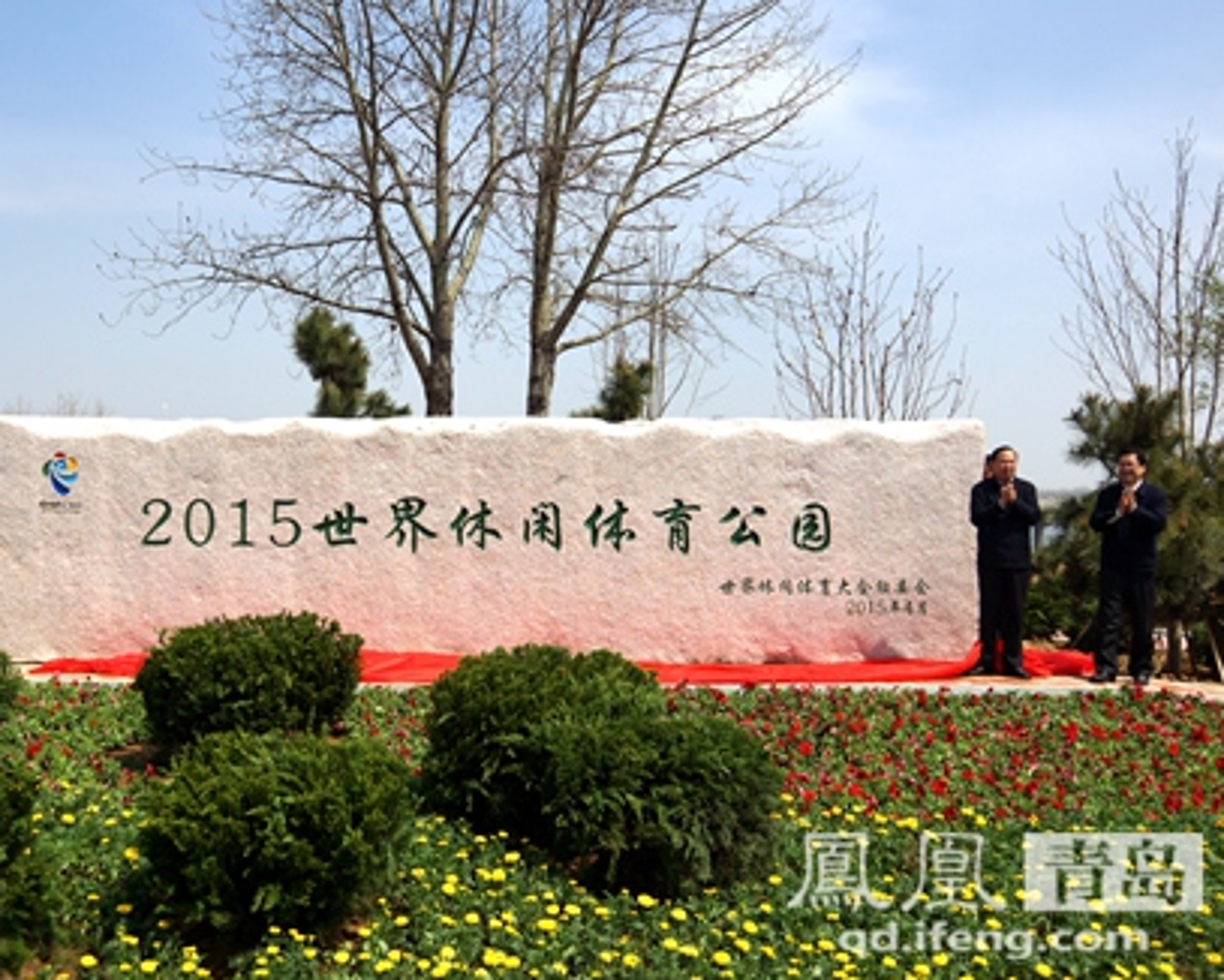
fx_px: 1377
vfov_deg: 39.2
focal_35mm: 38
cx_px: 499
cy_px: 485
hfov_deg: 47.7
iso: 100
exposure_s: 1/1000
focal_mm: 22
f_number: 6.3
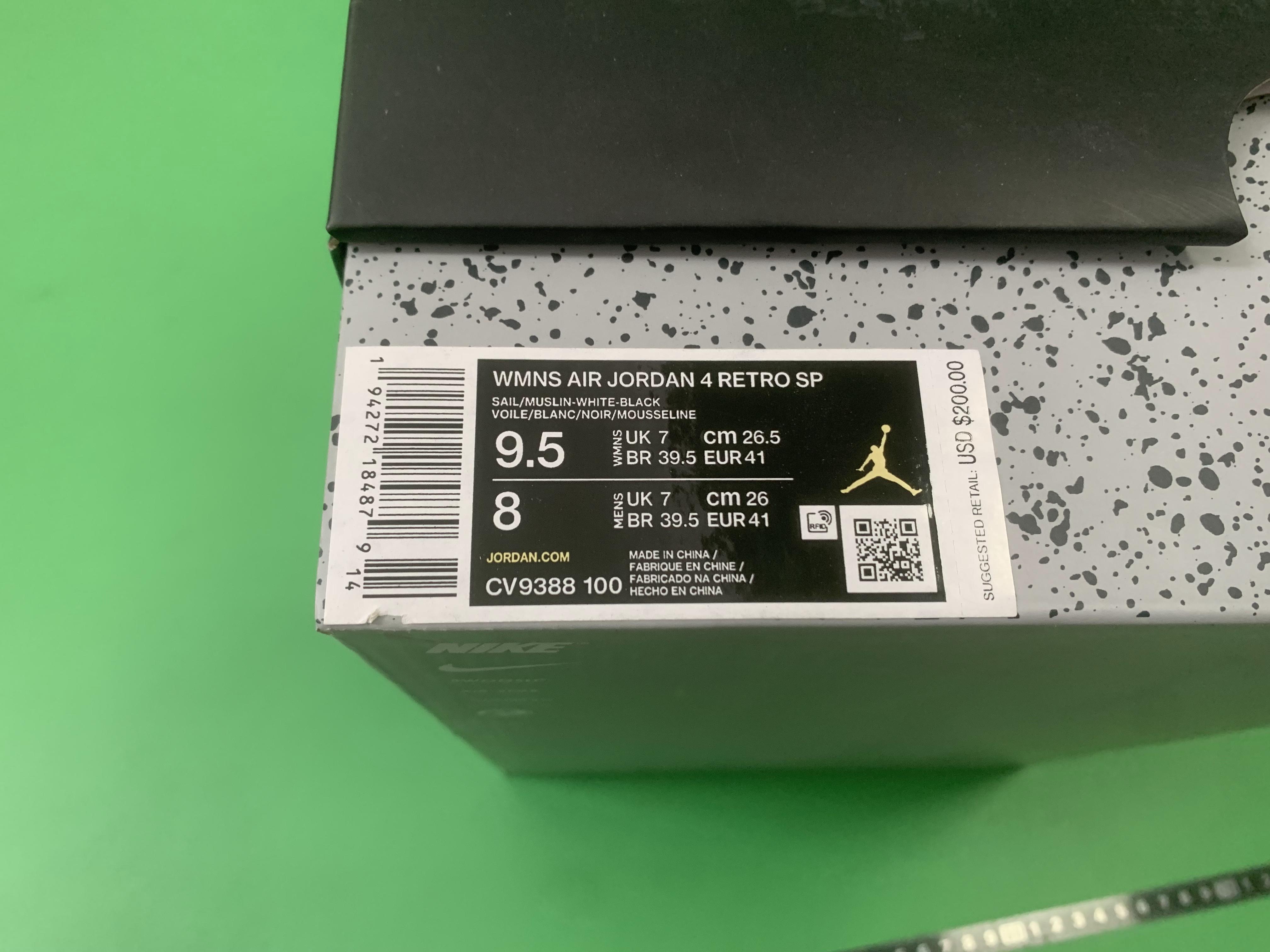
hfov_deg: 67.3
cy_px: 476
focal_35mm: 26
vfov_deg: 53.1
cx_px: 635
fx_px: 954
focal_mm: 4.25
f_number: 1.8
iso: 160
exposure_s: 1/60
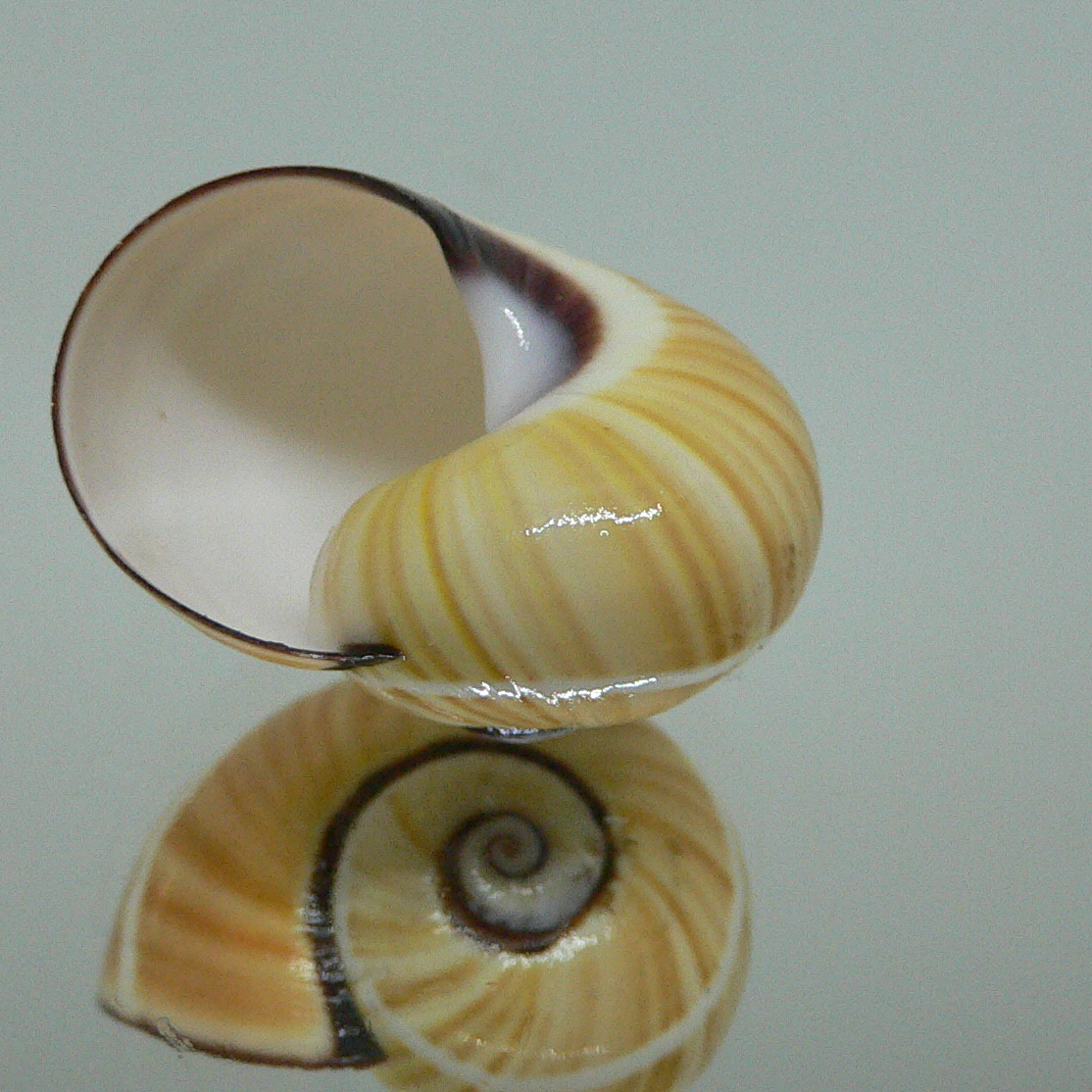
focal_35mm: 56
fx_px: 1999
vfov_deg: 30.6
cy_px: 533
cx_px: 421
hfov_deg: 30.5
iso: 200
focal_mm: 4.6
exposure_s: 1/60
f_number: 2.8
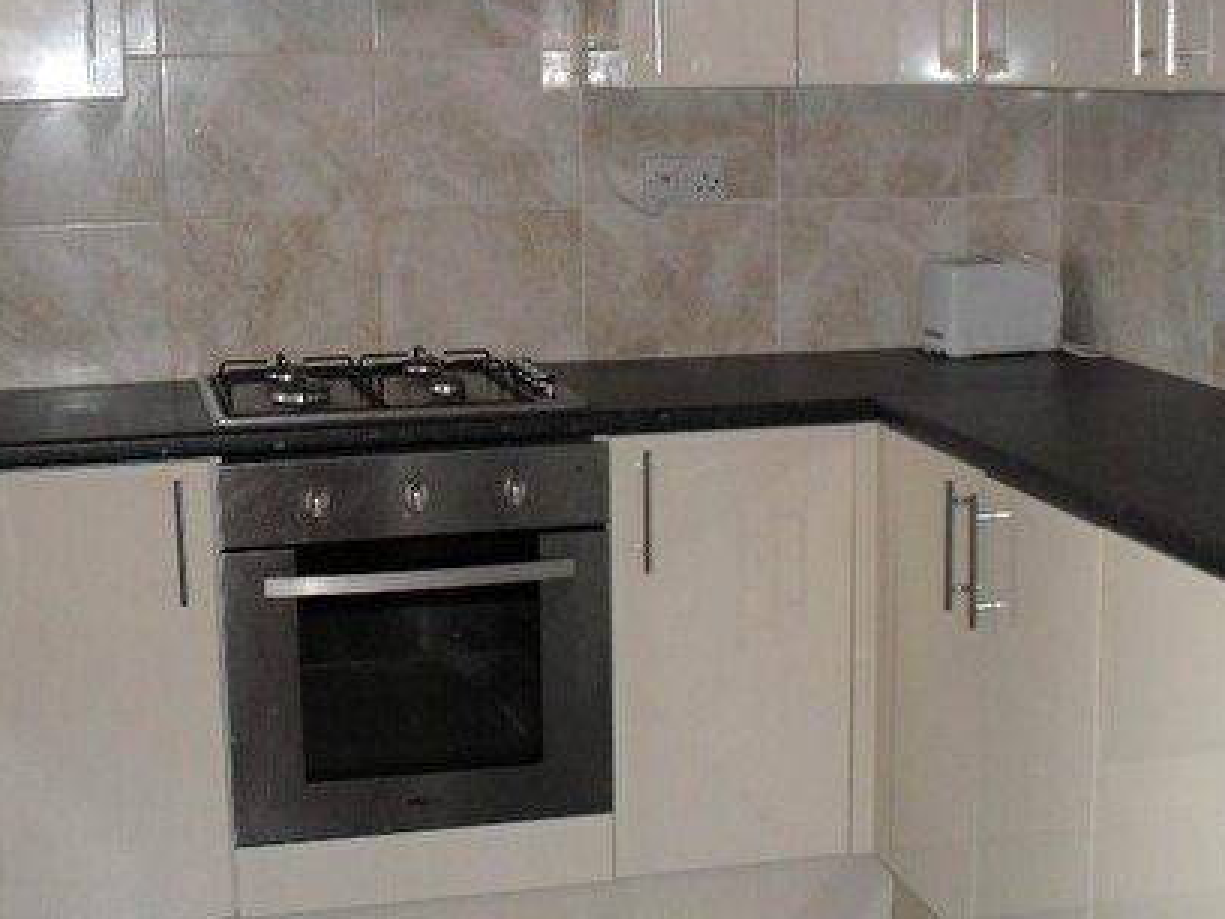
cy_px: 461
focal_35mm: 60
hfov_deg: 32.1
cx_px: 706
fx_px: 2123
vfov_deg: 24.4
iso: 200
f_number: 3.2
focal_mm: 6.3
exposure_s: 1/45
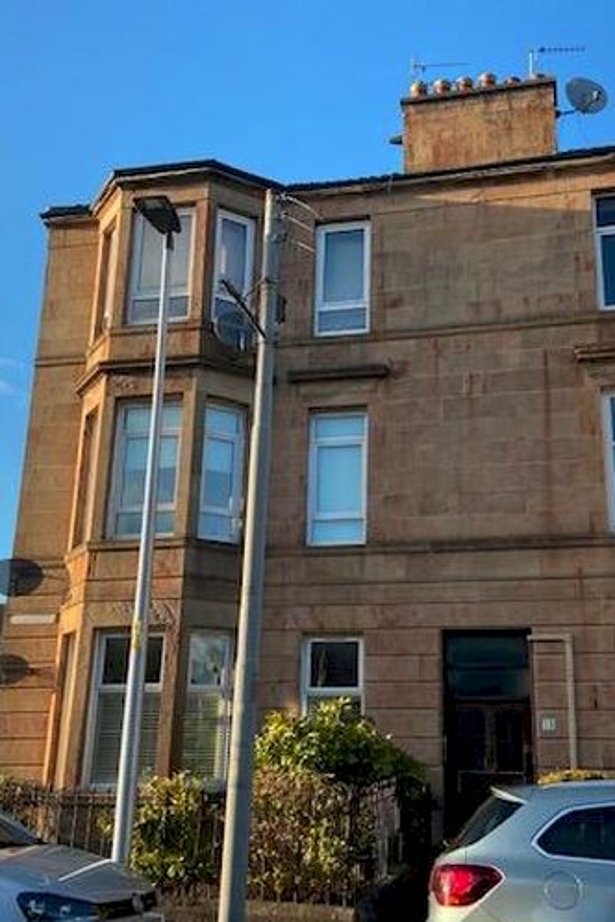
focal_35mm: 38
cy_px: 484
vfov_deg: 50.7
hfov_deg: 34.9
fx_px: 974
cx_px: 378
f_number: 1.8
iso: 32
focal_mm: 4.25
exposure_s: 1/885
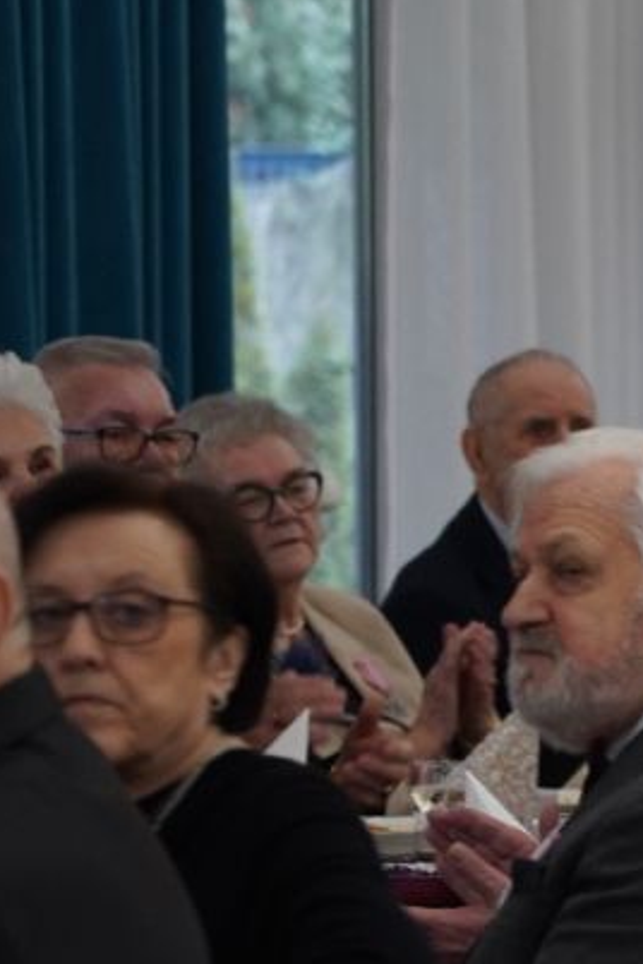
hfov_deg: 4.0
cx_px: 1507
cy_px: 951
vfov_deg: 6.0
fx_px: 9108
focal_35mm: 340
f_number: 4
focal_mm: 105
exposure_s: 1/125
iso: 1250
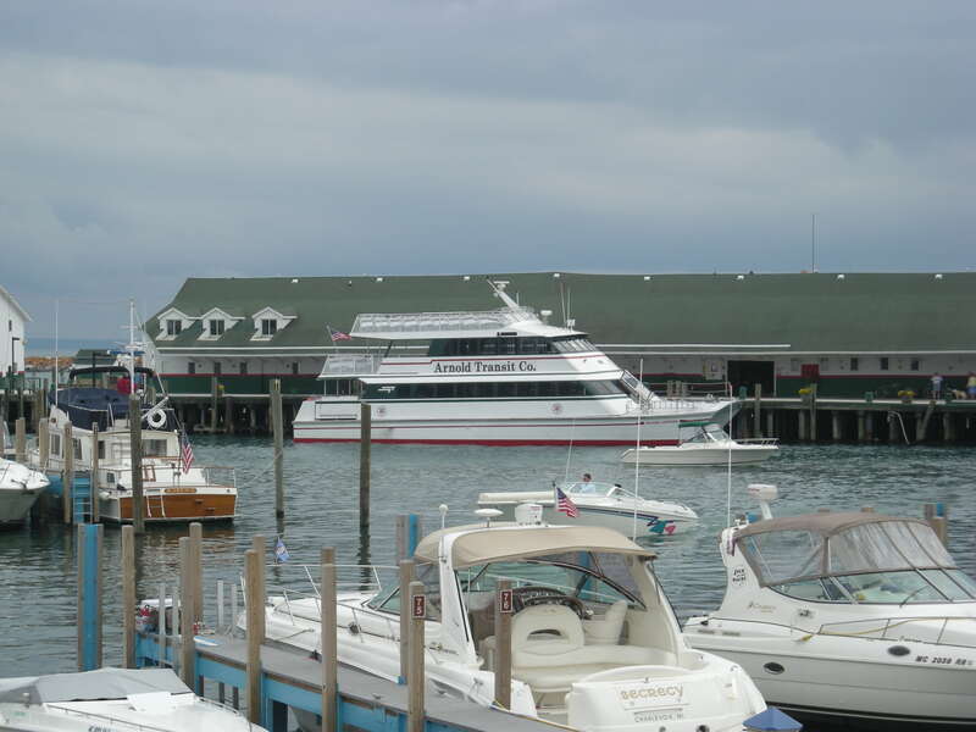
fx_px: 2650
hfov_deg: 20.9
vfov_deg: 15.7
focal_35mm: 94
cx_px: 488
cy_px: 366
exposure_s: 1/170
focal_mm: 15.3
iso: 50
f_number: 4.4
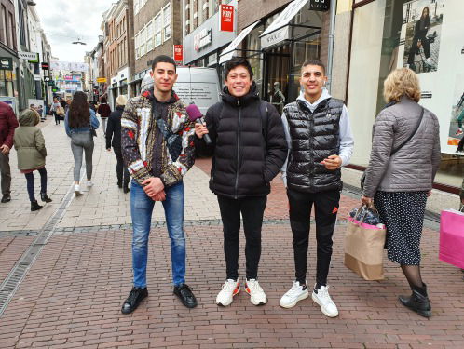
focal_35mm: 26
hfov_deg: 67.2
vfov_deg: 53.2
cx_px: 232
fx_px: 349
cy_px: 174
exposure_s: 1/265
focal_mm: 4.32
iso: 50
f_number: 2.4
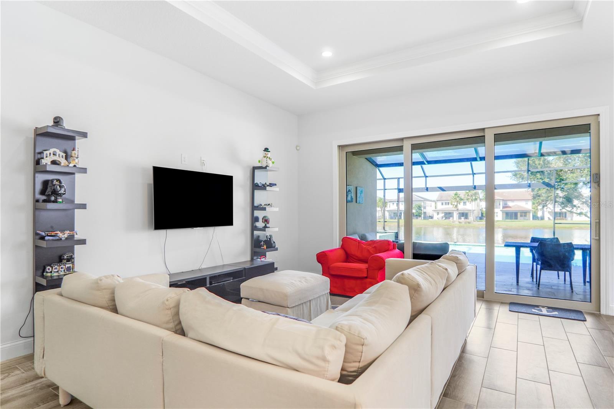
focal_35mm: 18
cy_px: 204
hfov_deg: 90.0
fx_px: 307
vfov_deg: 67.4
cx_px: 307
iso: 100
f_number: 2.2
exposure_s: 1/50
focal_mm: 12
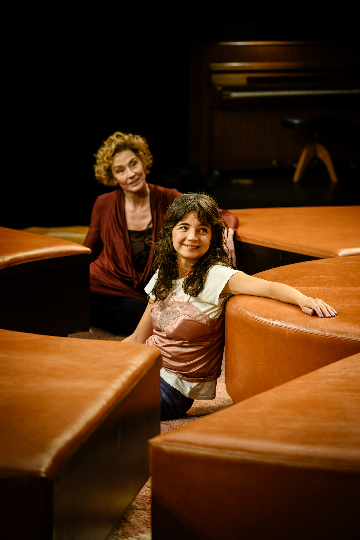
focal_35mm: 120
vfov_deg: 17.1
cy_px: 270
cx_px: 180
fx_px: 1800
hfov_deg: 11.4
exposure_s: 1/320
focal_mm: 120
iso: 2000
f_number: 4
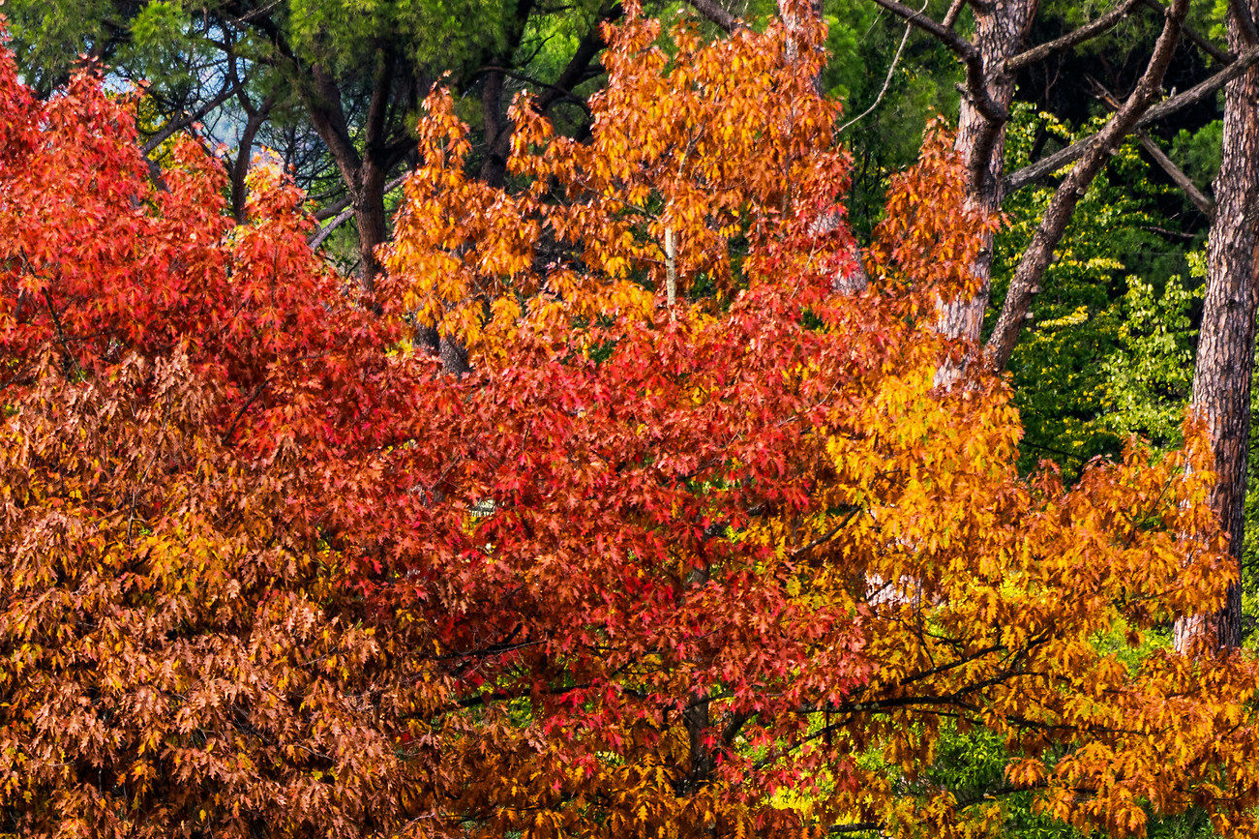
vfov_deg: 4.1
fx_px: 11608
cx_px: 218
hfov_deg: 6.2
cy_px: 488
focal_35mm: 332
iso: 100
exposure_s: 1/80
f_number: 4.5
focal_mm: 120
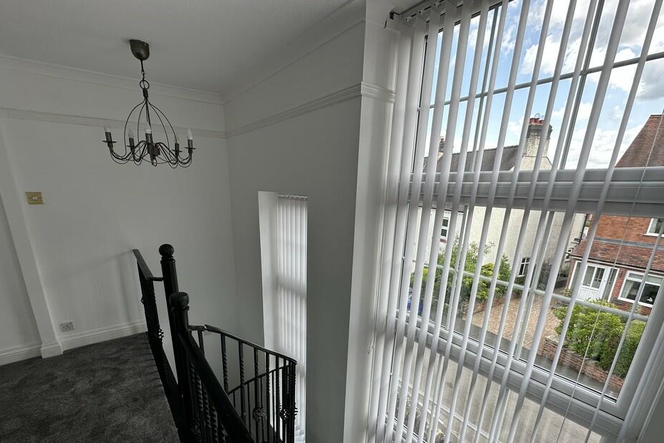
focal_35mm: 16
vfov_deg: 72.7
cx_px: 315
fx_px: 295
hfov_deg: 96.7
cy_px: 271
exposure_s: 1/217
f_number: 2.2
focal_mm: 2.22
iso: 40
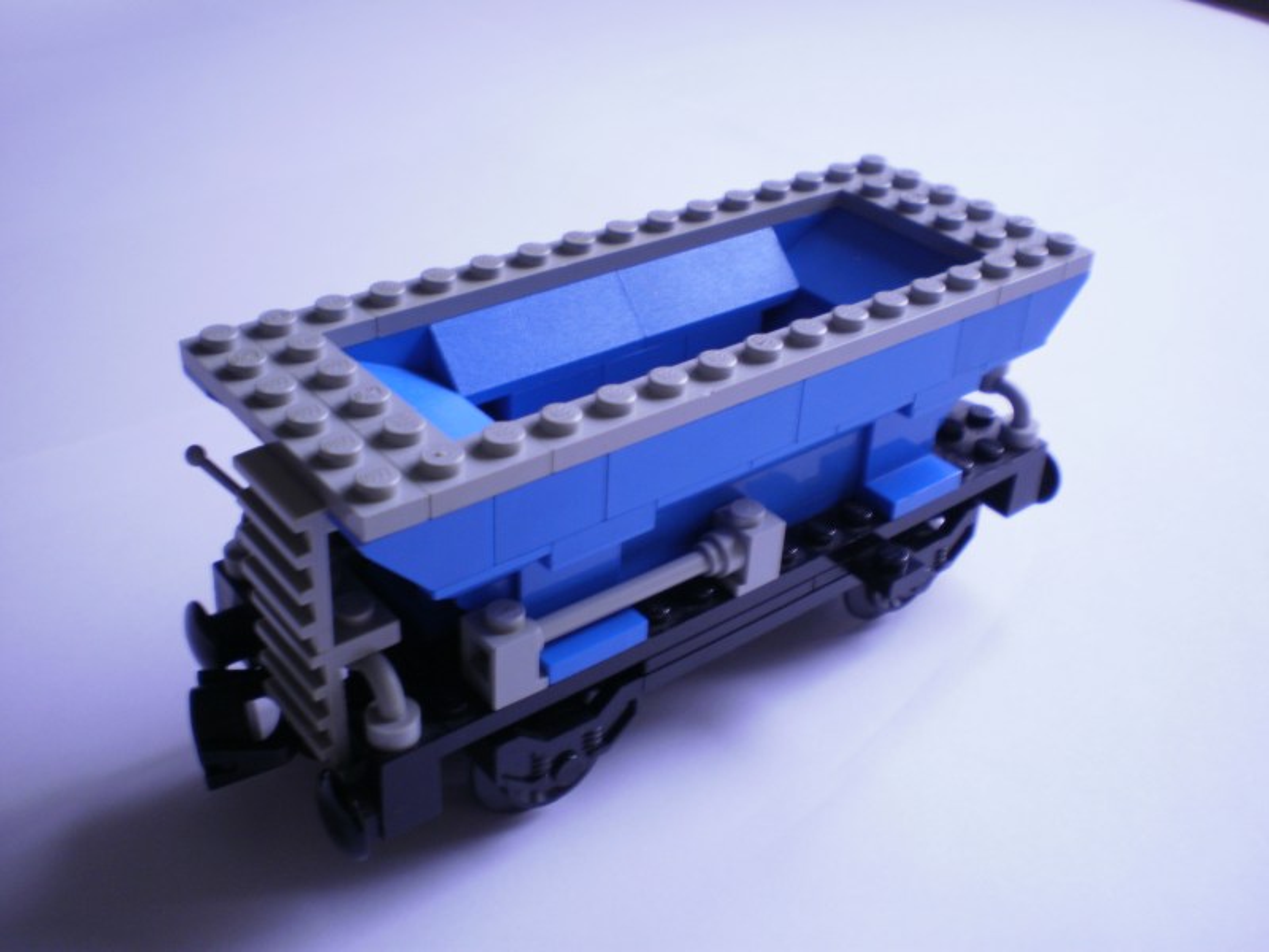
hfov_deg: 51.4
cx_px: 634
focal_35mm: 36
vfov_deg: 39.7
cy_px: 476
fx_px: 1320
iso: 125
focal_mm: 6.3
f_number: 3.1
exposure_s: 1/10
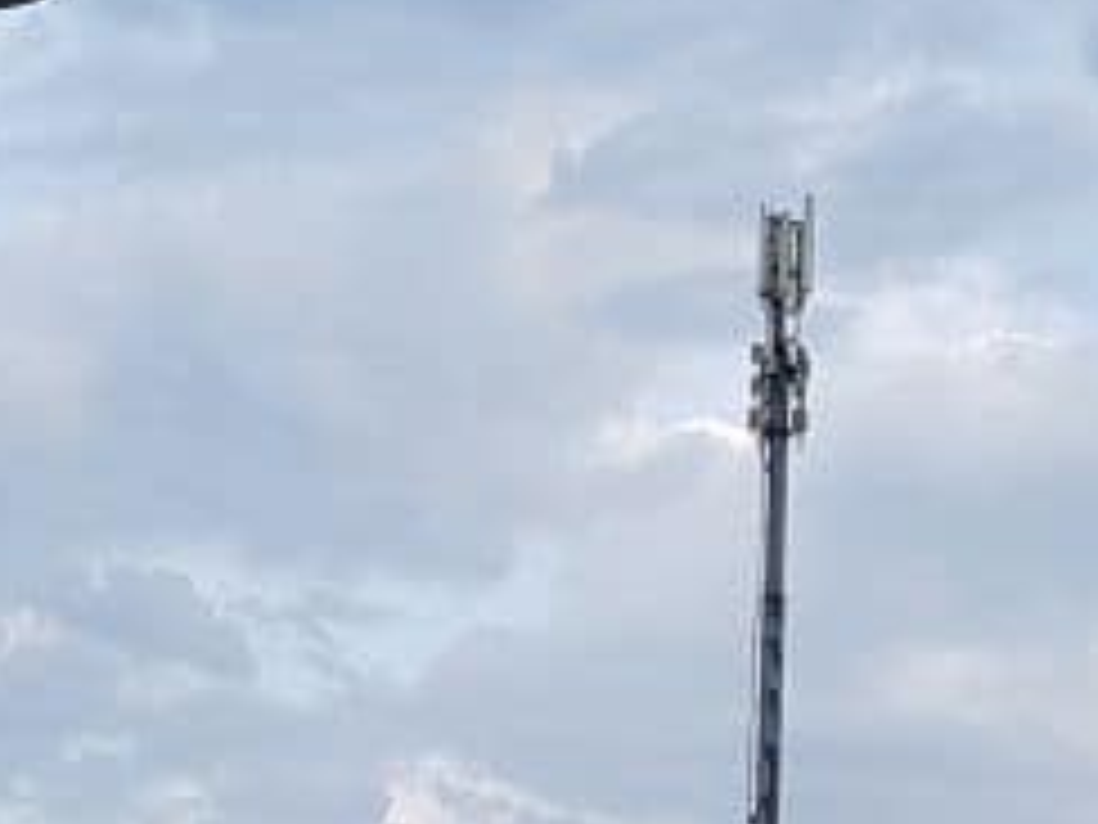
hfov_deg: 15.3
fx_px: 4060
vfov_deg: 11.1
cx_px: 945
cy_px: 1274
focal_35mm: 128
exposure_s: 1/505
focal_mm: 4.2
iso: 50
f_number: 1.7
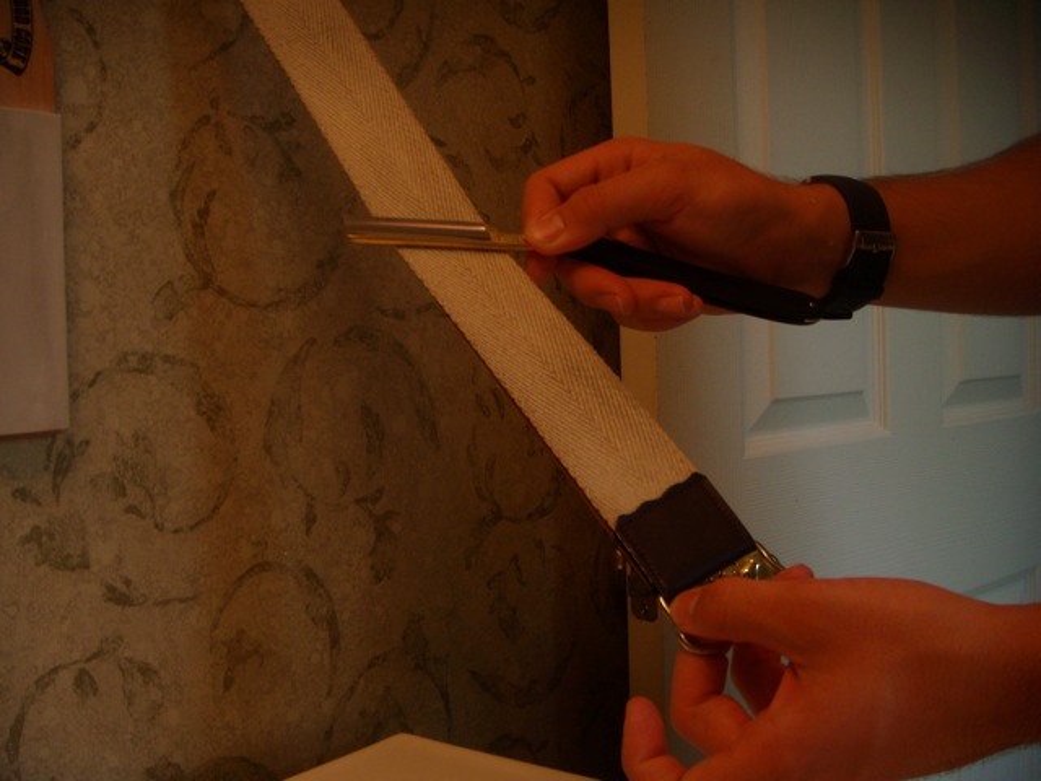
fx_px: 1143
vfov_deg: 37.7
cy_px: 390
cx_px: 520
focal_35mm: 38
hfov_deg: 49.0
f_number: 3.5
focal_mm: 6.4
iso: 64
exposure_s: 1/59.2
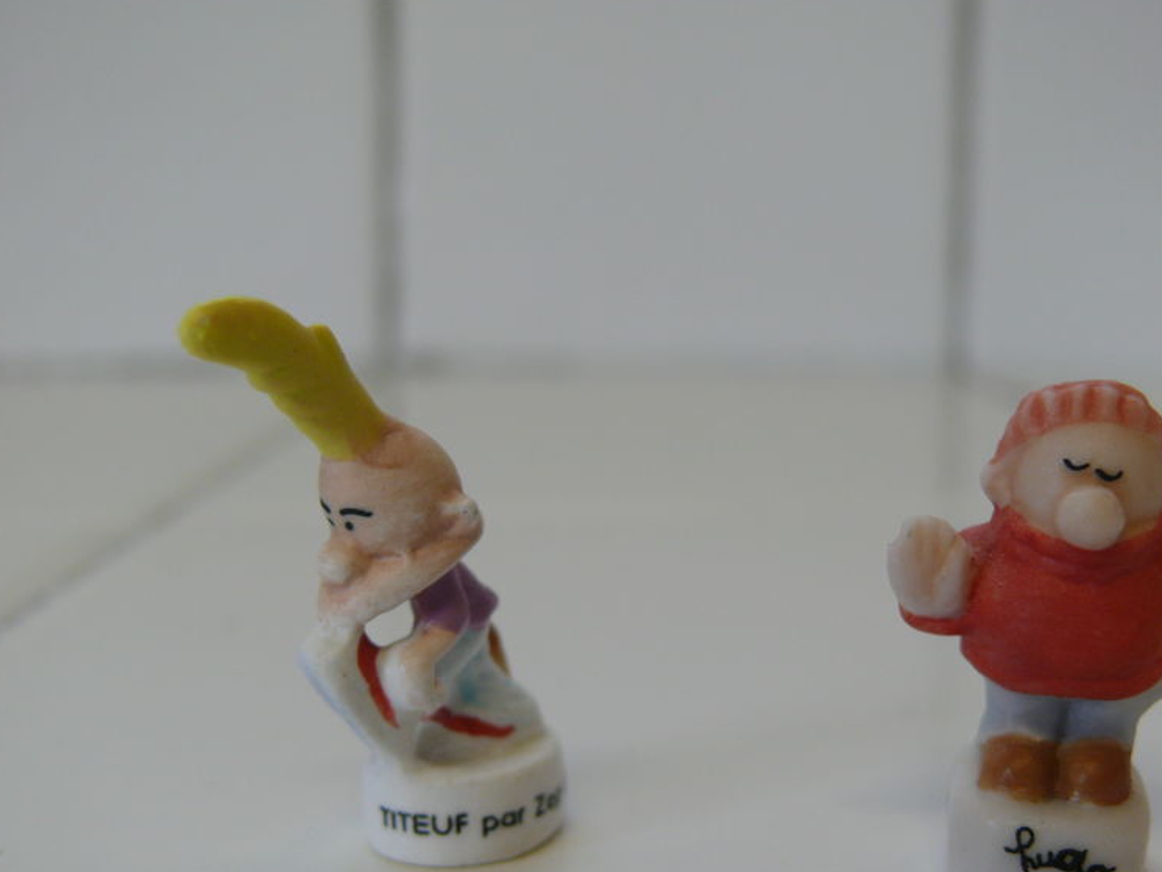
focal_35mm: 47
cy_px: 563
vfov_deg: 30.7
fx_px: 1578
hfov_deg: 40.3
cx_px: 661
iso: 100
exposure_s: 1/30
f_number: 2.8
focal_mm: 7.4
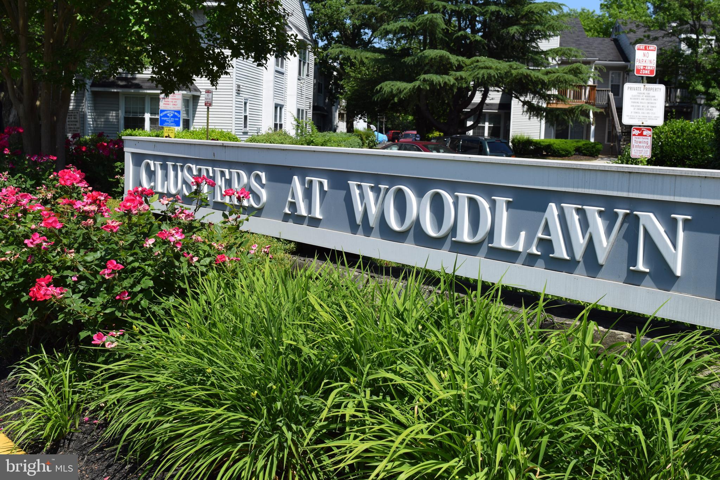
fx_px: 840
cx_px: 360
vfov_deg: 31.9
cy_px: 240
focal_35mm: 42
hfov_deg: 46.4
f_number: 10
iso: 200
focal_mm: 28
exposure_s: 1/400
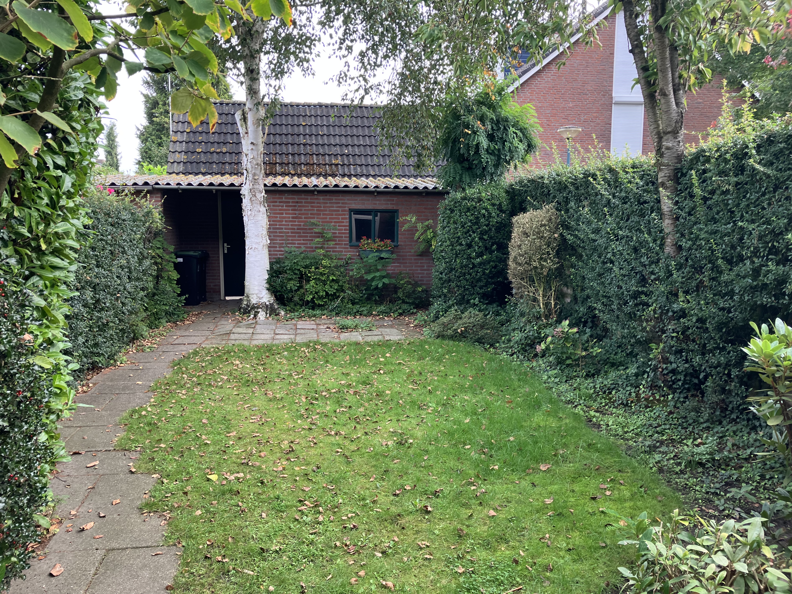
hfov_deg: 63.4
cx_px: 396
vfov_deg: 49.7
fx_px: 641
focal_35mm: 28
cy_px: 297
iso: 40
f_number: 1.8
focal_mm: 3.99
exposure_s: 1/134
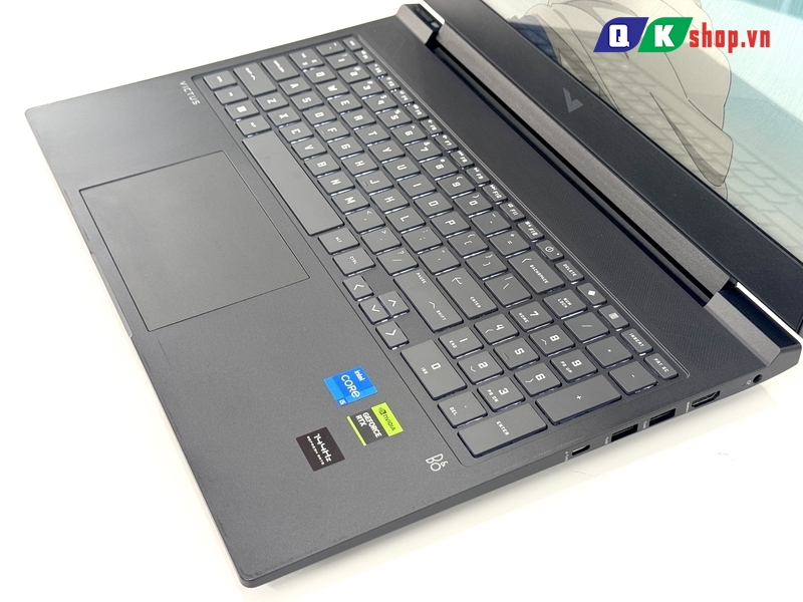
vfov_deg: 30.3
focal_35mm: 48
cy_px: 301
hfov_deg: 39.7
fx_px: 1113
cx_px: 402
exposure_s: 1/60
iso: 100
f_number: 1.78
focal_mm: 6.76
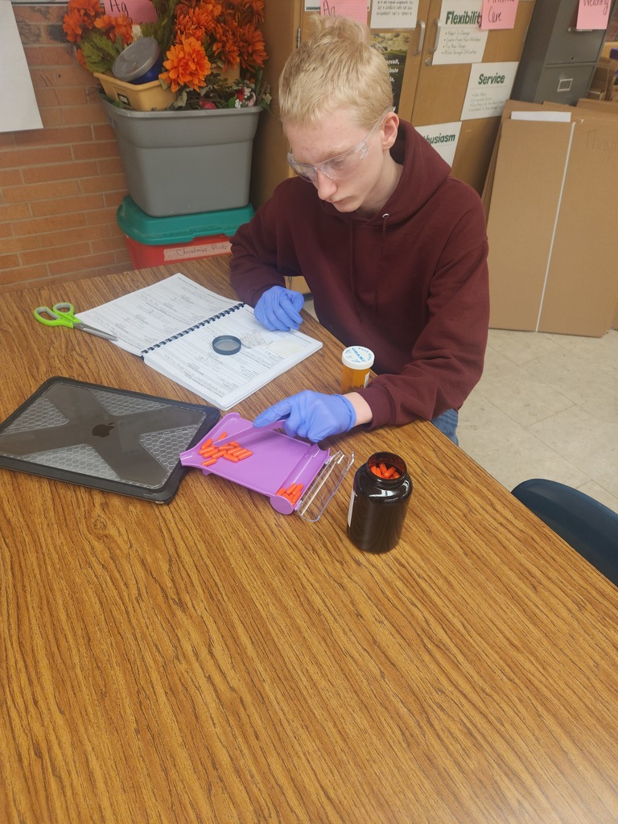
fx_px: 547
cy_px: 412
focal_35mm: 23
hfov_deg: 58.9
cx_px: 309
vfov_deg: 73.9
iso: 64
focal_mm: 5.4
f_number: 1.8
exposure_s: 1/120
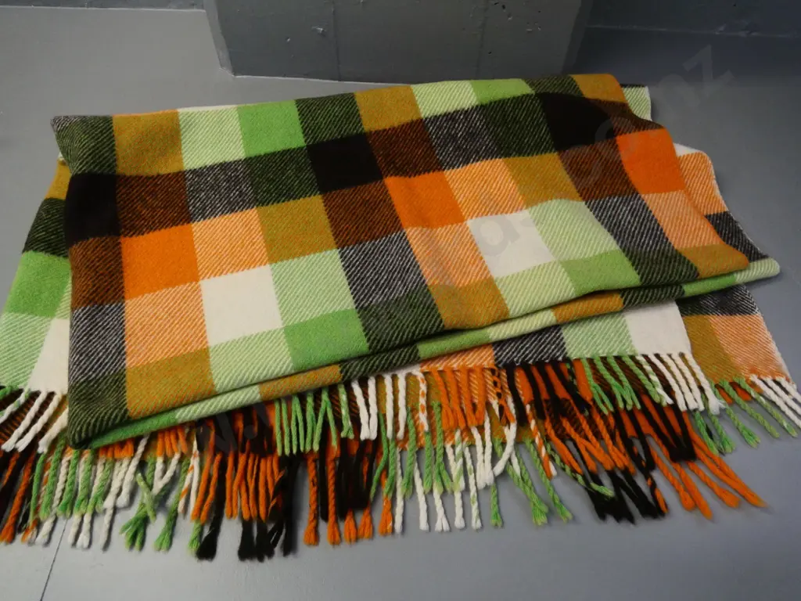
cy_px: 300
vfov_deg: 53.1
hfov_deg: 67.3
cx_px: 400
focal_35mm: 26
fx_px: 602
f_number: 4.6
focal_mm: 13
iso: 3200
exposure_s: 1/250
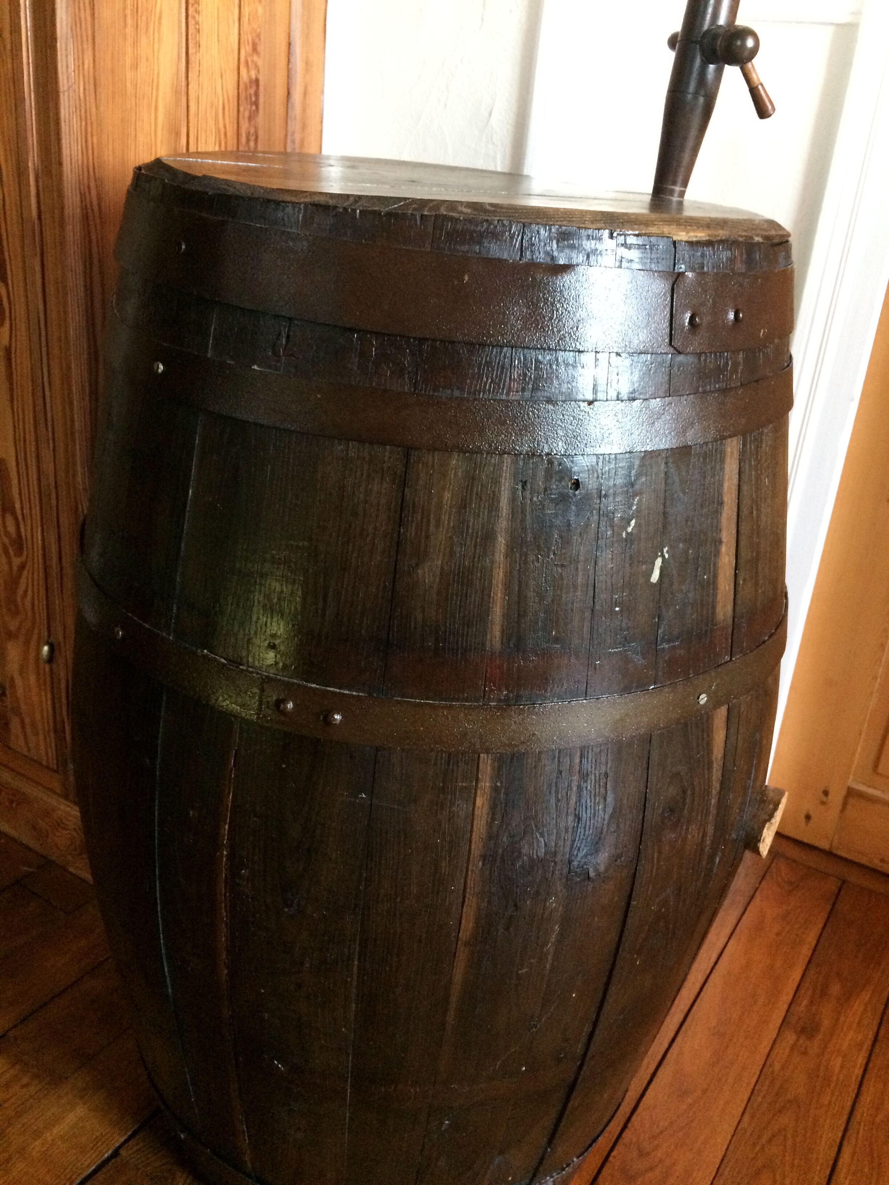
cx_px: 444
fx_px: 993
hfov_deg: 48.2
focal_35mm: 29
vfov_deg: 61.7
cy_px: 592
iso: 320
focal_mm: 4.15
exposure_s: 1/20
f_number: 2.2
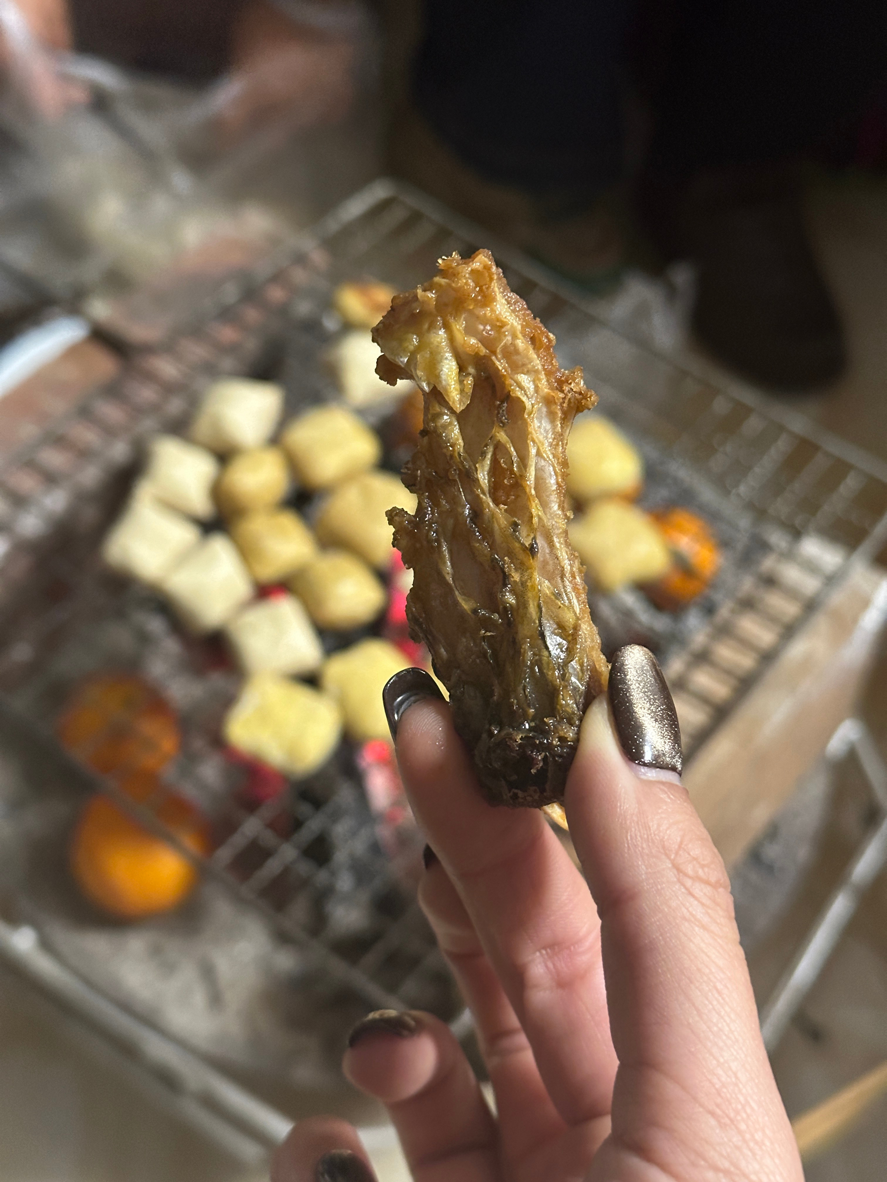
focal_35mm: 48
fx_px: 1640
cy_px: 591
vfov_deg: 39.7
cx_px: 444
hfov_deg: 30.3
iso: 640
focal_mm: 6.86
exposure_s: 1/30
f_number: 1.78
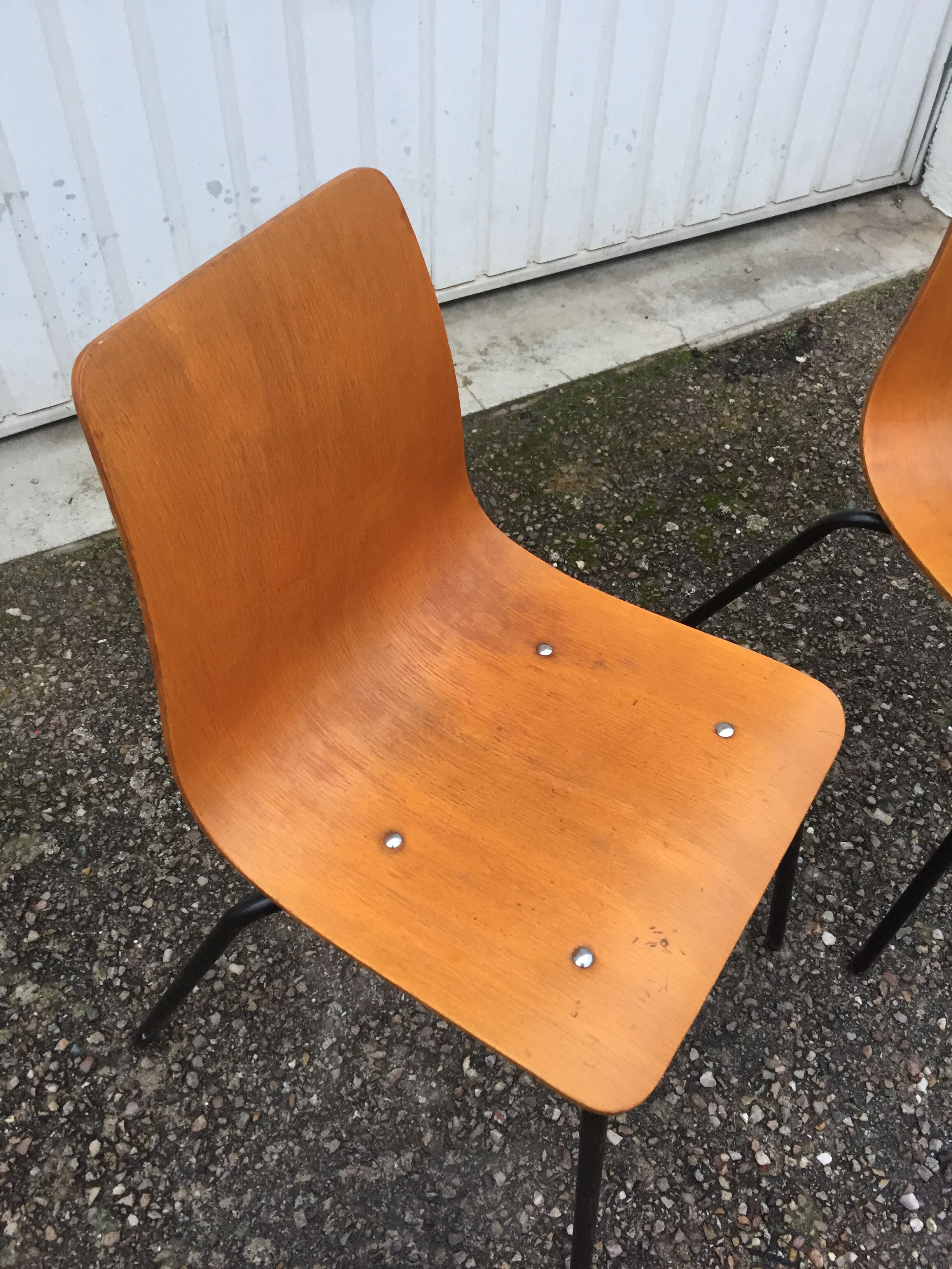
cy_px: 634
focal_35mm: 29
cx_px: 476
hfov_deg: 48.2
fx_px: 1063
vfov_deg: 61.7
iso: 125
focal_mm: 4.15
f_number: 2.2
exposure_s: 1/33
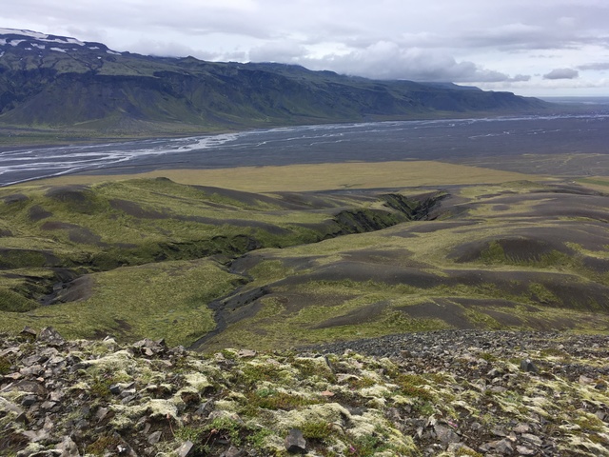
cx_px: 304
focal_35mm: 29
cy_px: 228
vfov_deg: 48.2
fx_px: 510
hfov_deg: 61.7
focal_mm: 4.15
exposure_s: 1/1131
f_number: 2.2
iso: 25
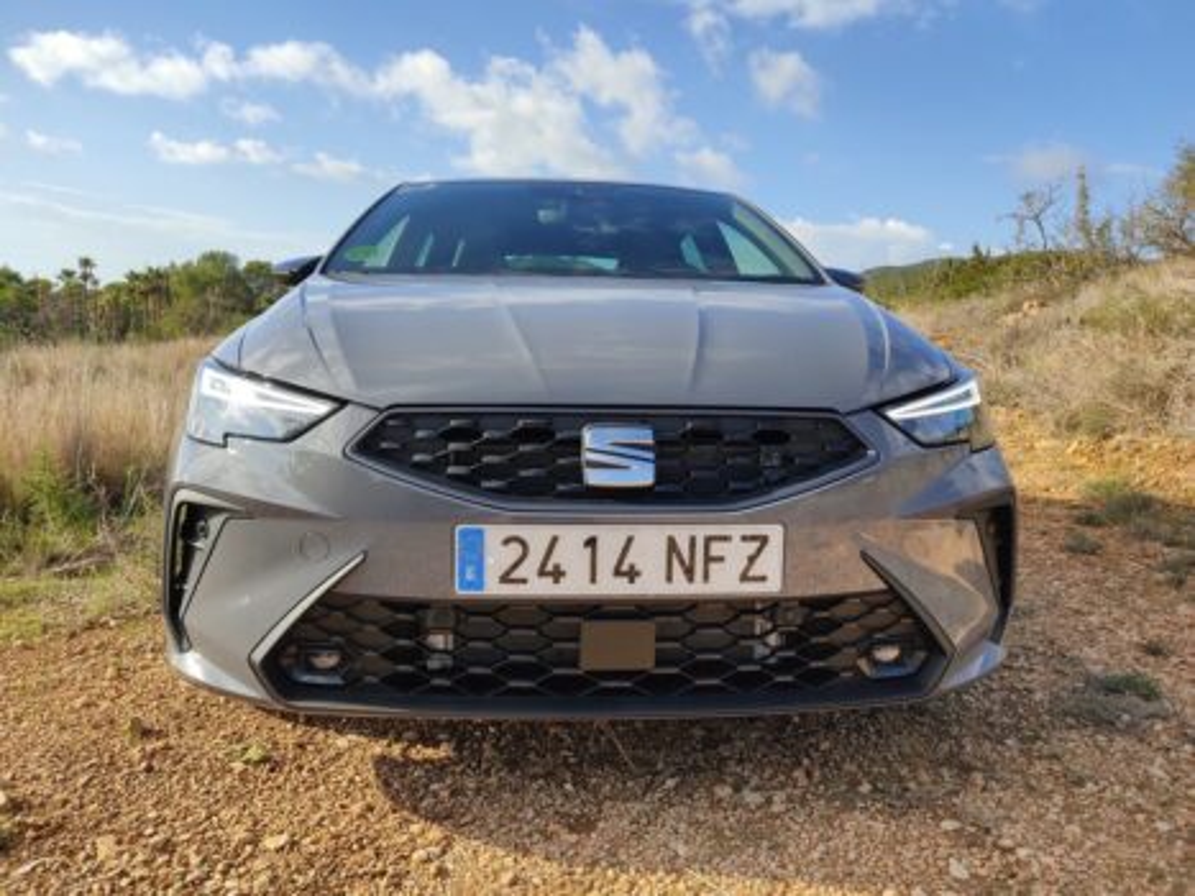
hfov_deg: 67.3
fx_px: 897
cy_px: 448
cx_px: 598
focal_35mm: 26
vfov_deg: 53.0
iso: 100
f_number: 1.79
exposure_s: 1/945
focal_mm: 4.74
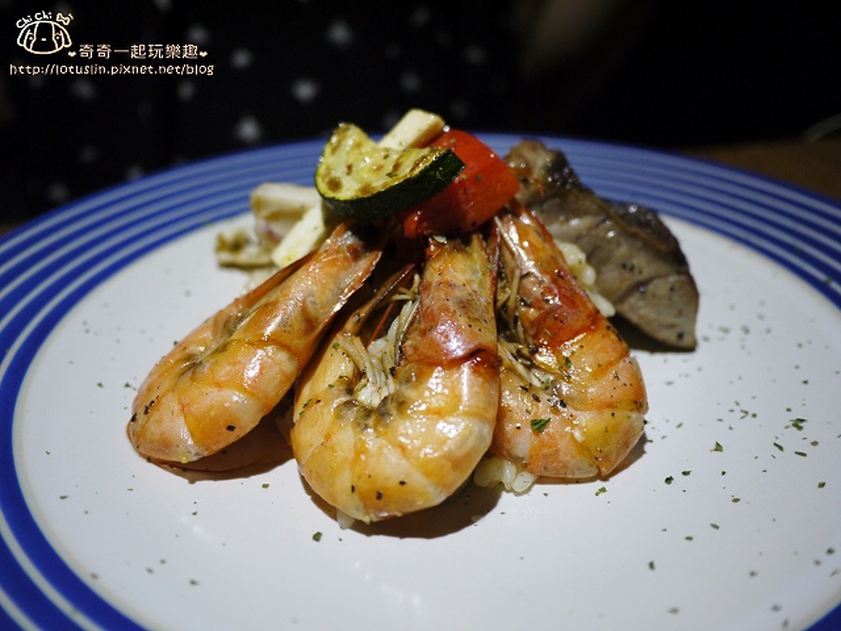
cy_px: 316
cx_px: 420
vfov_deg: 49.7
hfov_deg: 63.4
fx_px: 680
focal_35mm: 28
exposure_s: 1/60
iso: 400
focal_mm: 14
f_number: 2.5
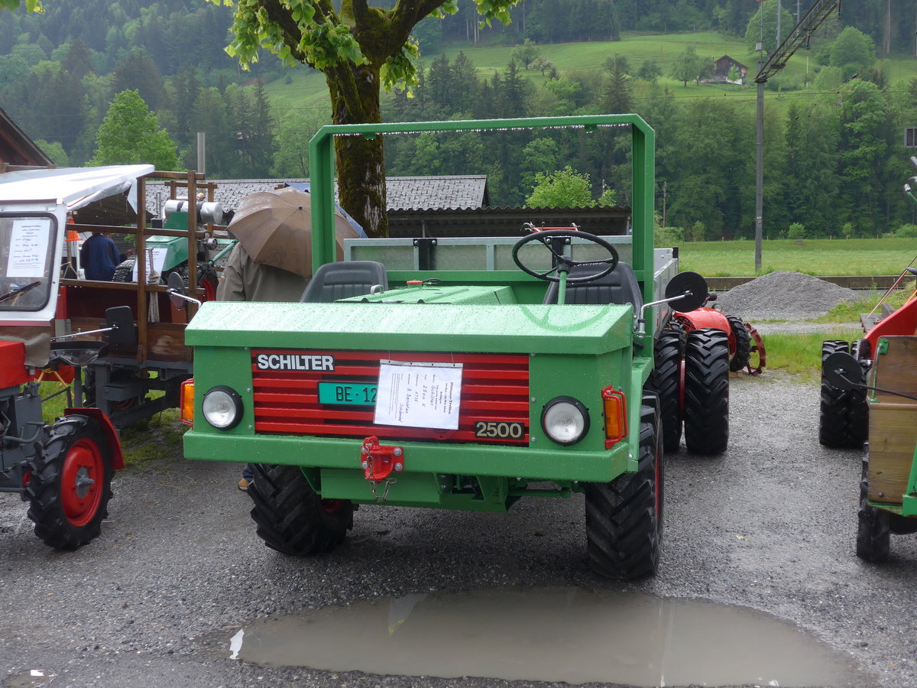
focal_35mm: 39
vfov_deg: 36.8
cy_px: 344
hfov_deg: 47.9
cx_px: 458
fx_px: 1033
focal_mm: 8
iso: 80
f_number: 2.8
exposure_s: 1/160
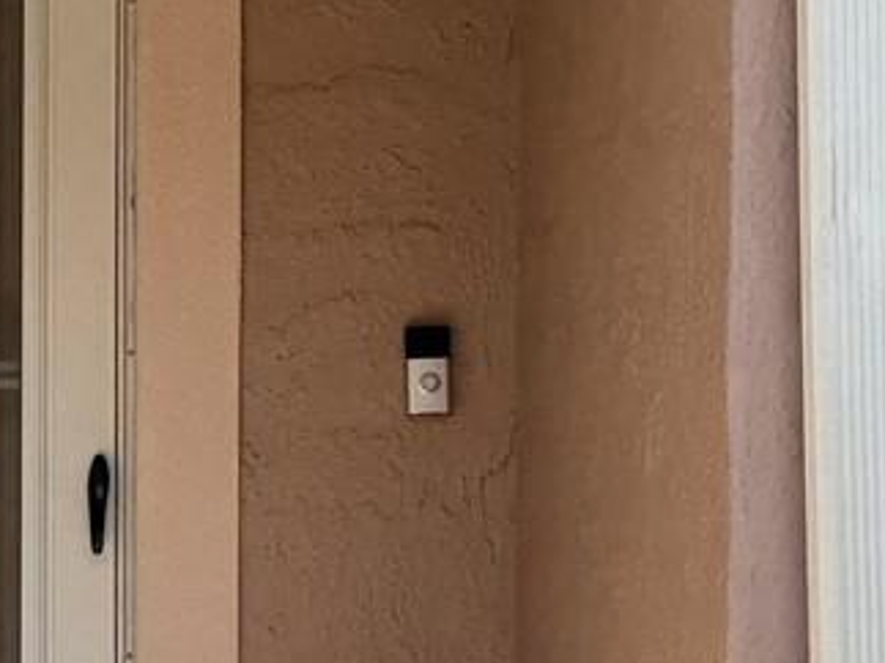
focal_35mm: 119
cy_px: 521
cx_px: -258
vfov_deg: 12.4
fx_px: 3041
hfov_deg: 15.7
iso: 80
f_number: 1.78
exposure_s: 1/2833
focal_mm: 6.76
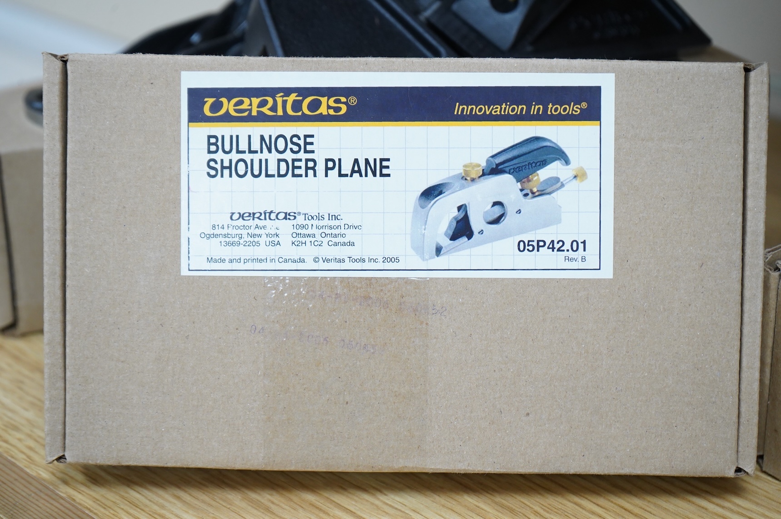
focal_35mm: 70
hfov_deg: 28.9
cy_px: 260
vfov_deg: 19.4
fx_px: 1517
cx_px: 390
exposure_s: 1/100
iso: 2500
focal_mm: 70
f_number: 7.1
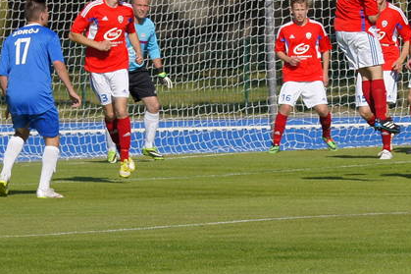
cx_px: 305
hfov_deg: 5.0
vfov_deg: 3.3
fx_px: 4690
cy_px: 37
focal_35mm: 411
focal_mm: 135
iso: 200
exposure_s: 1/1250
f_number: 8
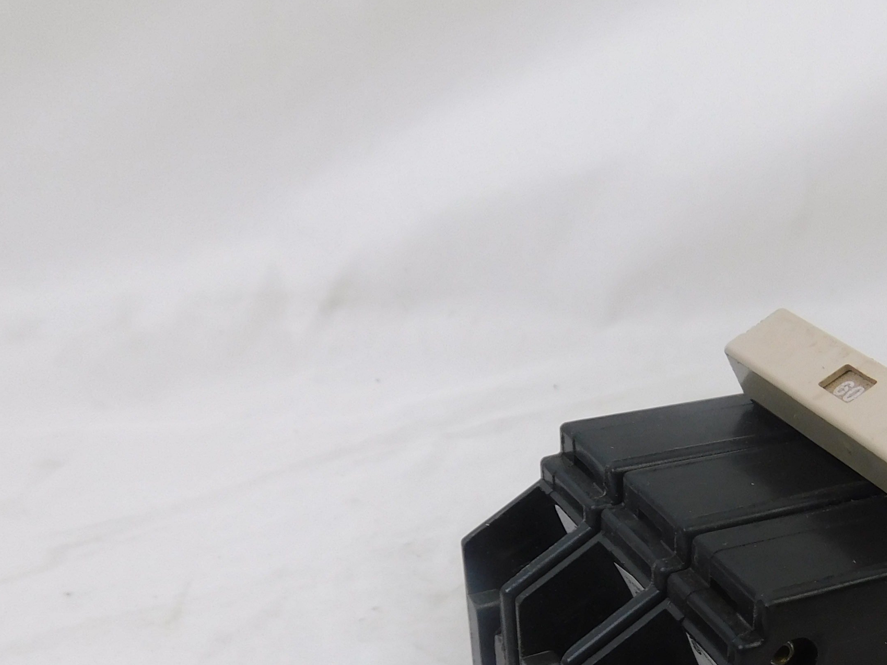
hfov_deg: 36.4
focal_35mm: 49
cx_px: 804
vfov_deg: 28.0
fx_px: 1256
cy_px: 660
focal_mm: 4
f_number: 3
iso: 125
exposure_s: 1/40
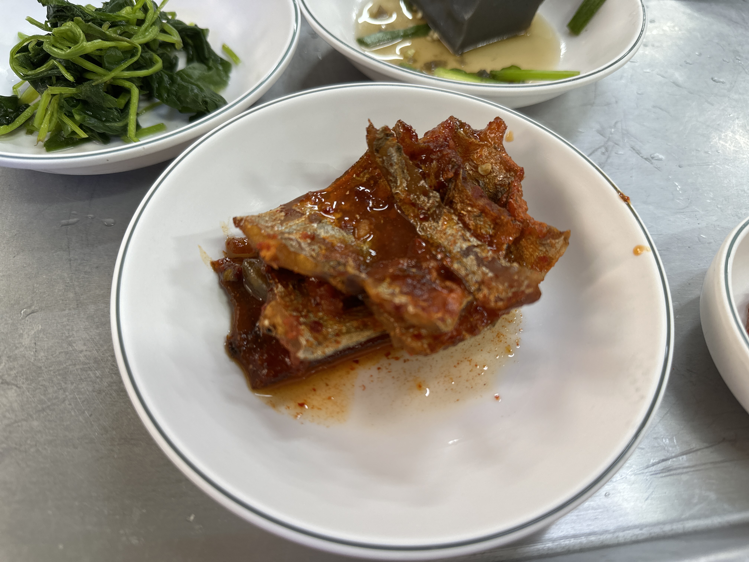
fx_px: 519
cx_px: 374
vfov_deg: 56.8
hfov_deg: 71.6
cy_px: 281
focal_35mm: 24
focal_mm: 6.86
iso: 160
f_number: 1.78
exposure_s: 1/120
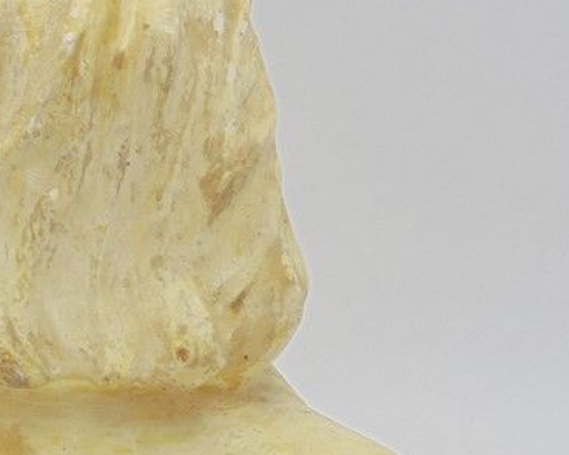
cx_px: 106
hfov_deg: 23.2
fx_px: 1364
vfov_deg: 18.8
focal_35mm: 81
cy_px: 357
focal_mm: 6.1
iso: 100
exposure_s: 1/40
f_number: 4
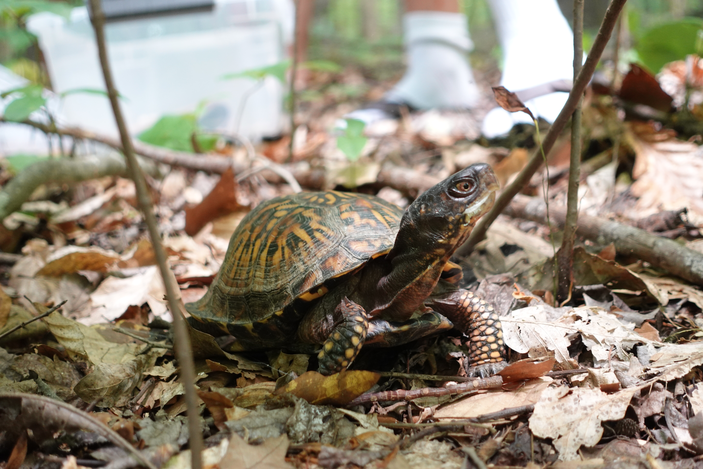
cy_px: 234
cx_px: 352
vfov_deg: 24.6
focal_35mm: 55
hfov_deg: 36.2
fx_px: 1074
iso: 640
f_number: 2.8
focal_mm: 20.52
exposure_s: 1/60
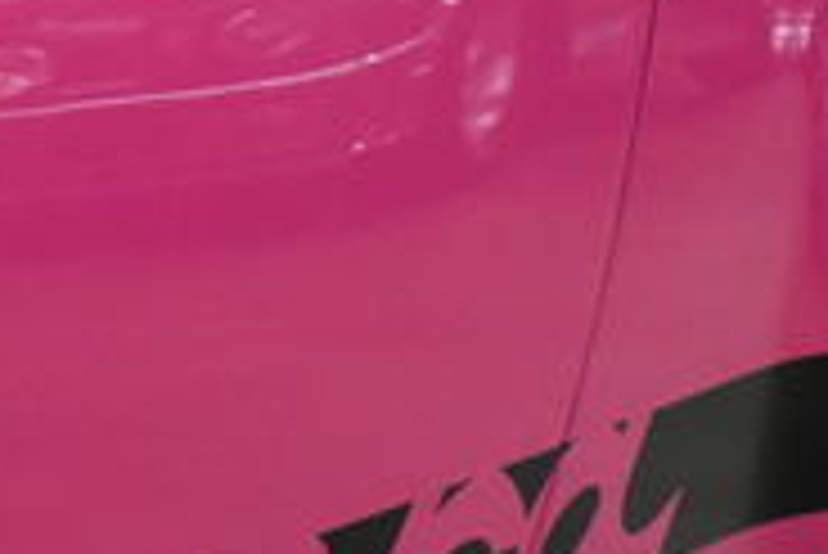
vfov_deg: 7.3
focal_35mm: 188
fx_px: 4327
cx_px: -279
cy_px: 365
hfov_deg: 10.7
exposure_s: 1/125
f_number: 4.2
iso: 2500
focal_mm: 30
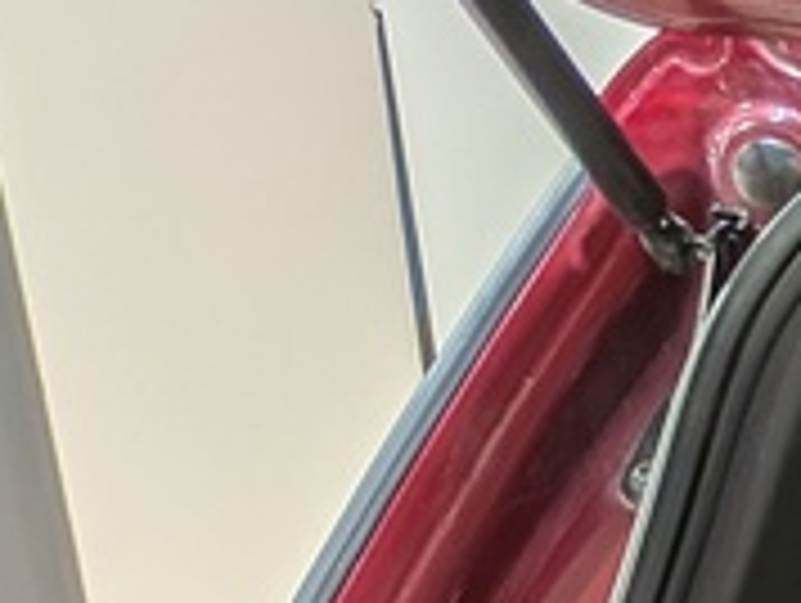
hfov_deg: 11.4
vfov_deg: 9.4
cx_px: 2025
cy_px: 1516
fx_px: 3198
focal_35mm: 138
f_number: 1.7
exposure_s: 1/152
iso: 28
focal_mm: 4.53
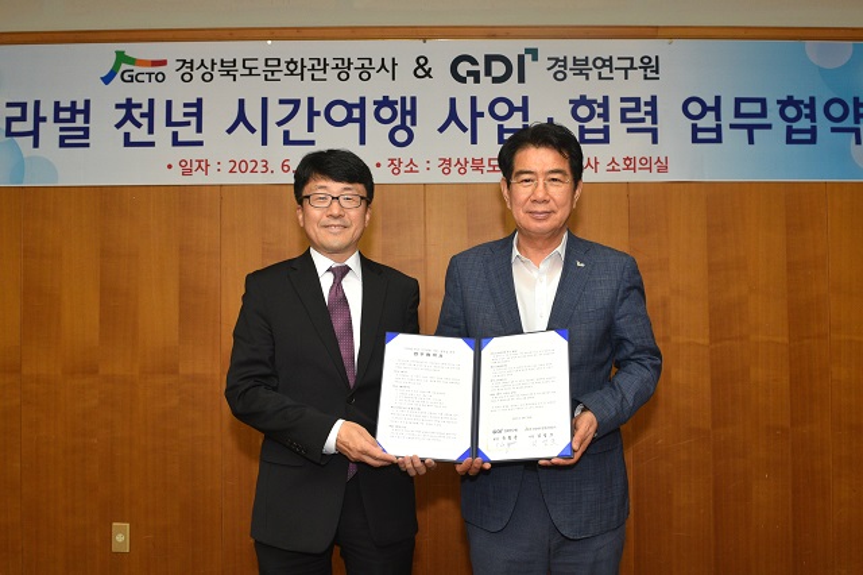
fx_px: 575
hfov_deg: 73.8
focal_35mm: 24
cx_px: 432
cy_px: 288
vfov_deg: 53.1
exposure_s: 1/60
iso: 1250
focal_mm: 24
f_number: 8
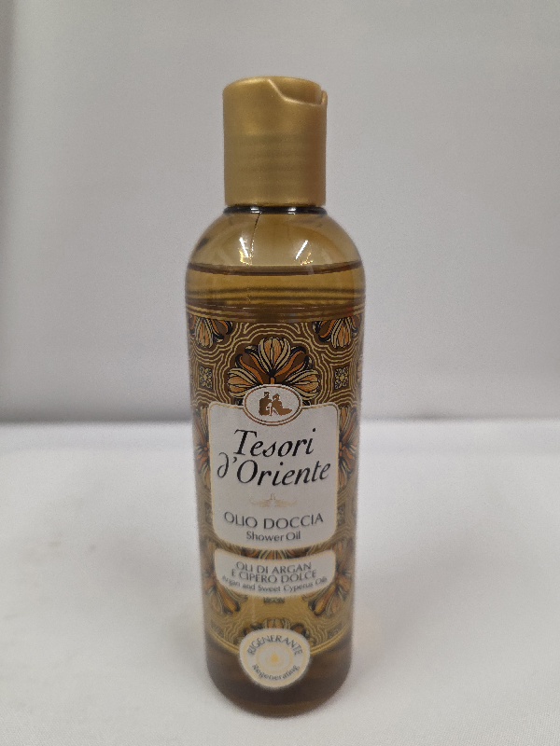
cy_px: 373
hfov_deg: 58.9
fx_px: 496
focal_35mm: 23
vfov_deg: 73.9
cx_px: 280
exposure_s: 1/101
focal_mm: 6.3
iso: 400
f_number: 1.7
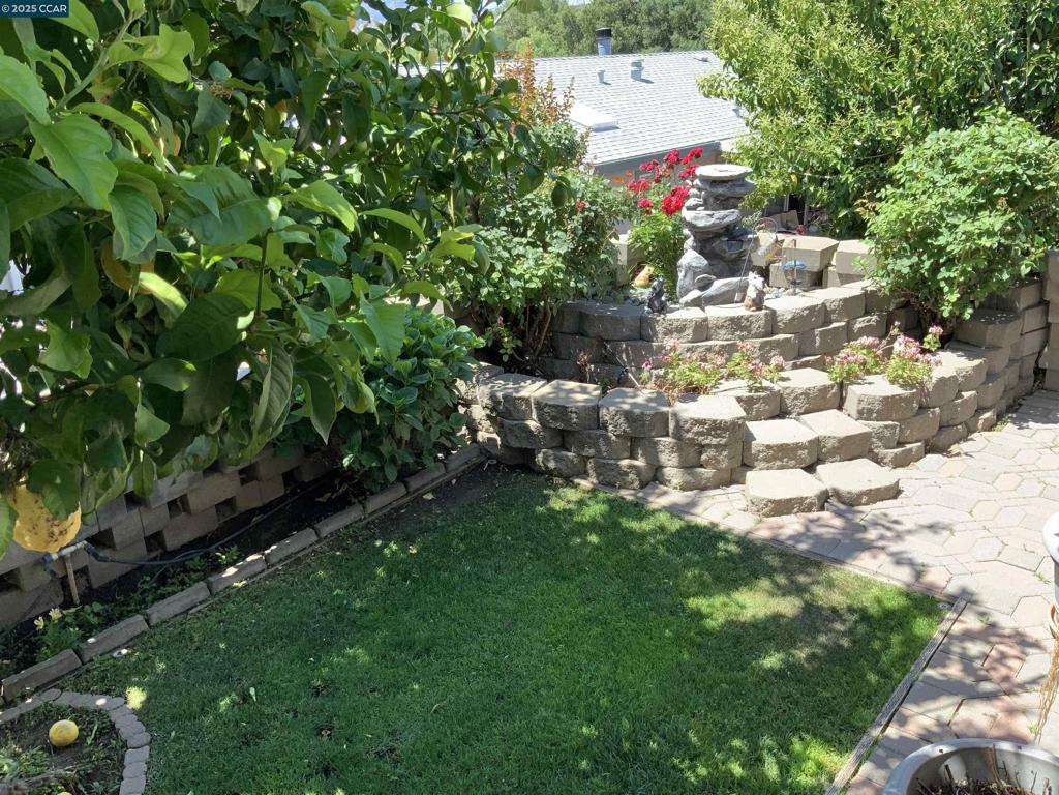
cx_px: 530
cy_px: 398
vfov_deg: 48.2
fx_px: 887
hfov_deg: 61.7
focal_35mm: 29
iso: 16
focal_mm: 3
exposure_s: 1/344
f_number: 1.8
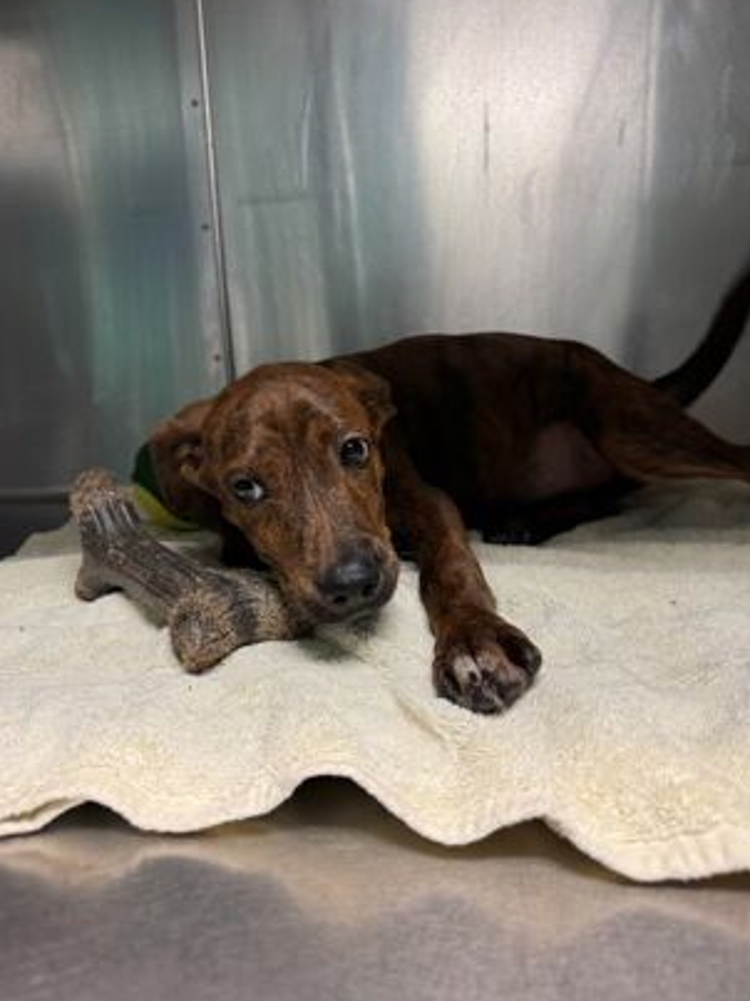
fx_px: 723
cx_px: 371
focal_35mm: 25
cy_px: 492
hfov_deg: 54.9
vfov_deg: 69.4
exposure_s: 1/71
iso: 160
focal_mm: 6.76
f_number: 1.78
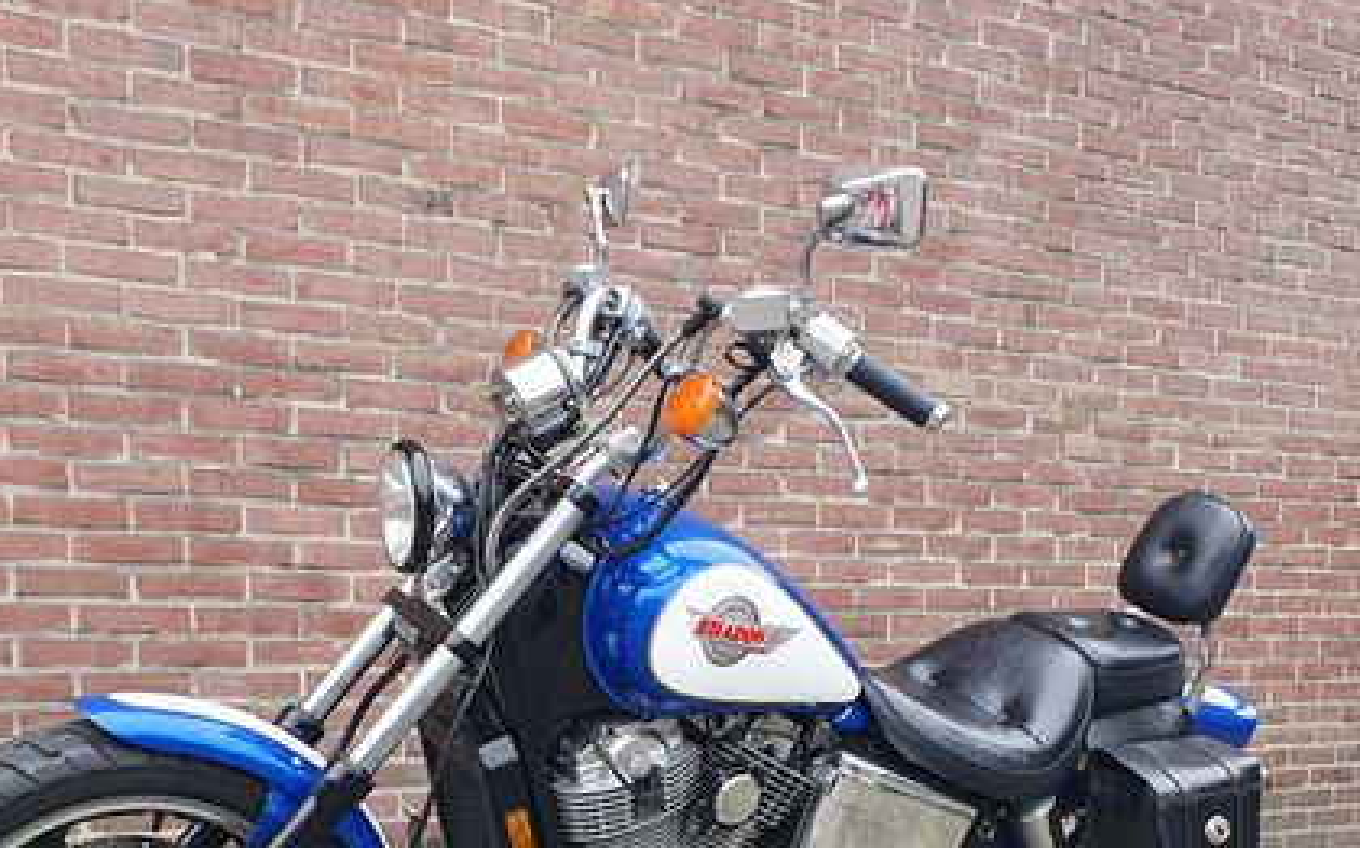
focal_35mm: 42
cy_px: 770
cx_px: 557
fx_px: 1556
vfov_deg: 29.2
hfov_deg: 47.0
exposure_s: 1/218
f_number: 2.4
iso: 50
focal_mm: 4.32
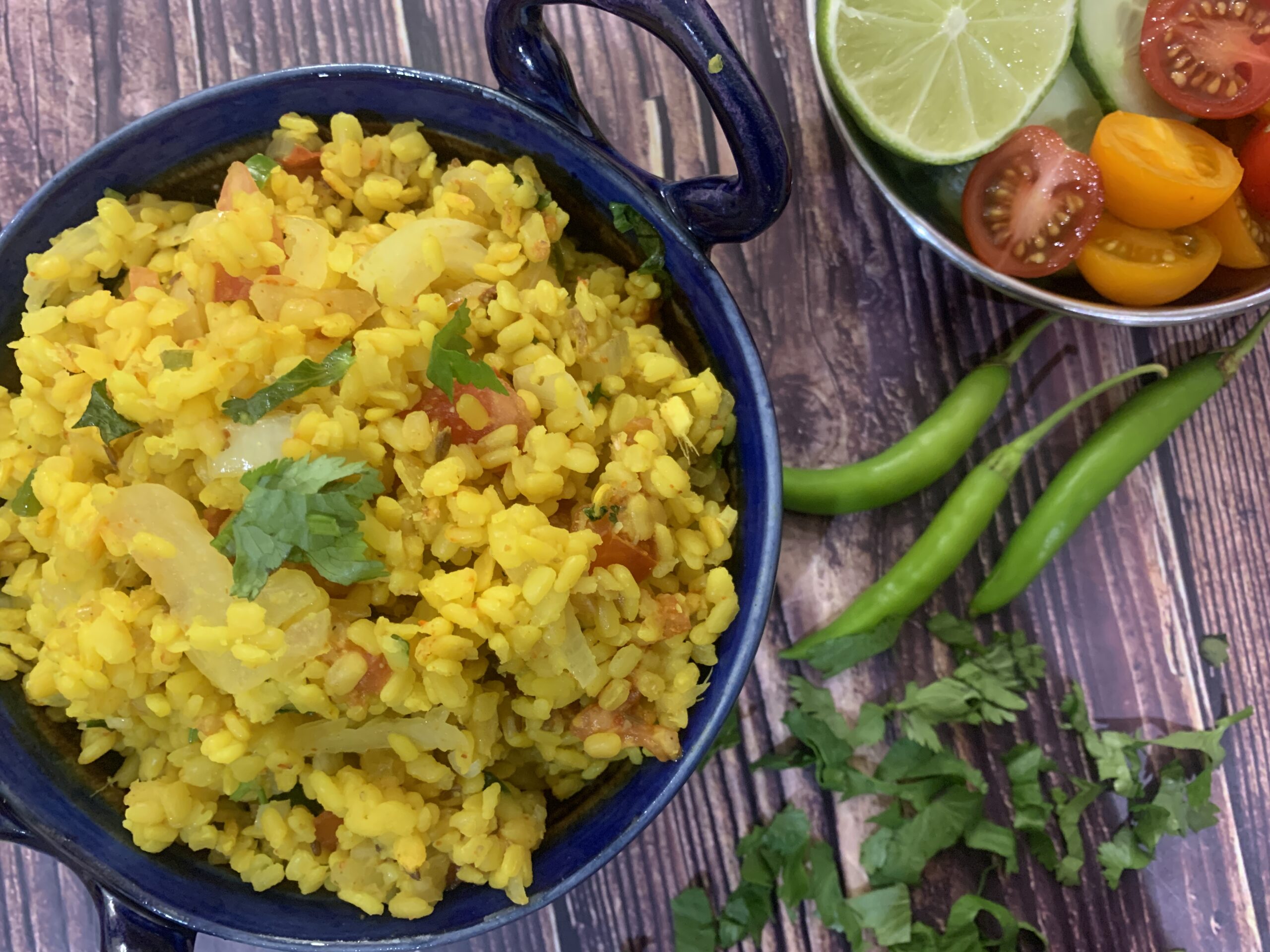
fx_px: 954
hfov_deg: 67.3
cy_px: 476
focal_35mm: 26
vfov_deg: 53.1
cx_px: 635
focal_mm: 4.25
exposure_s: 1/50
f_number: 1.8
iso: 400
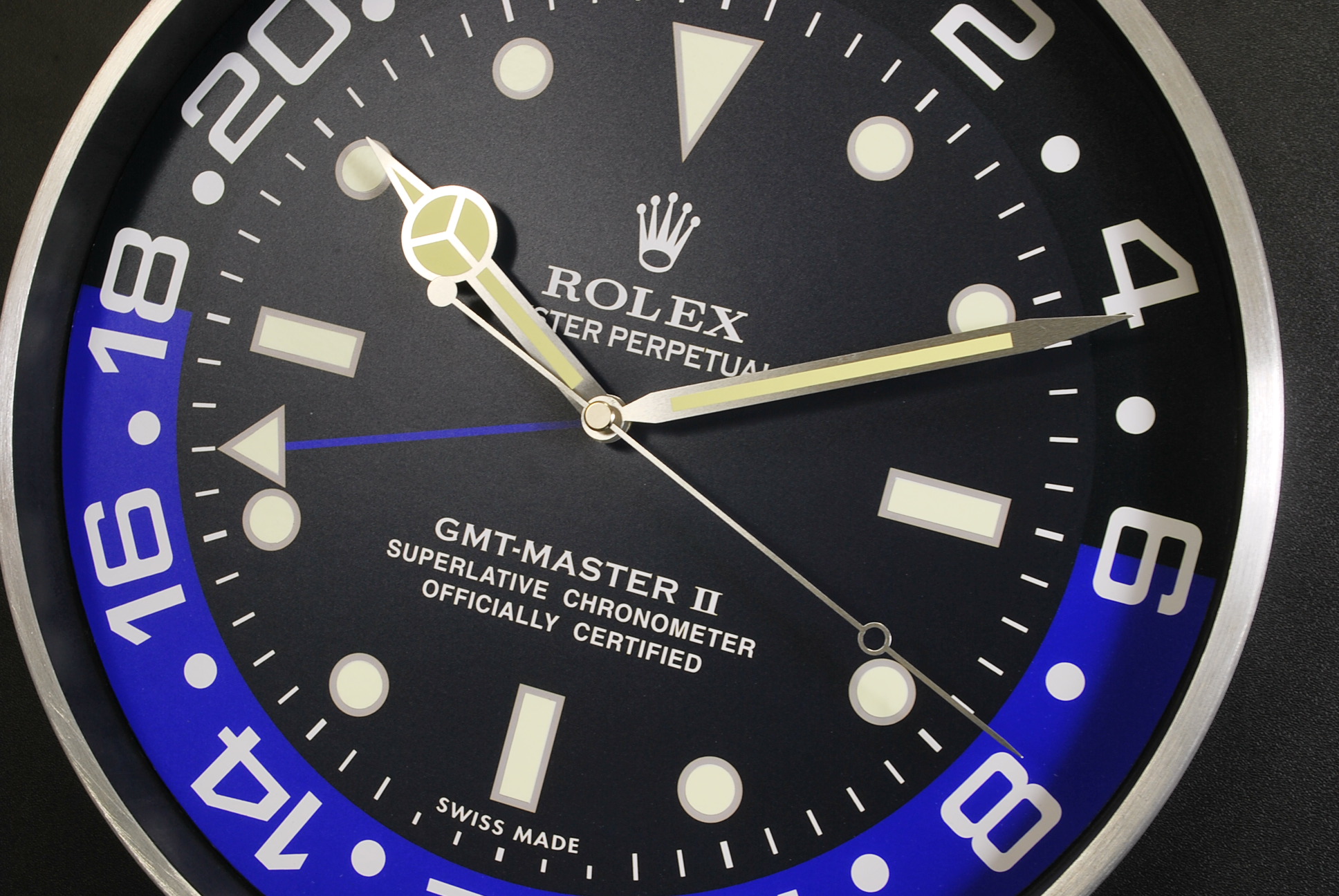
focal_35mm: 57
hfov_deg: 35.0
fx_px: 2123
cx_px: 670
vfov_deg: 23.8
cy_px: 448
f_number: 16
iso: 100
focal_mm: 38
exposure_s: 6
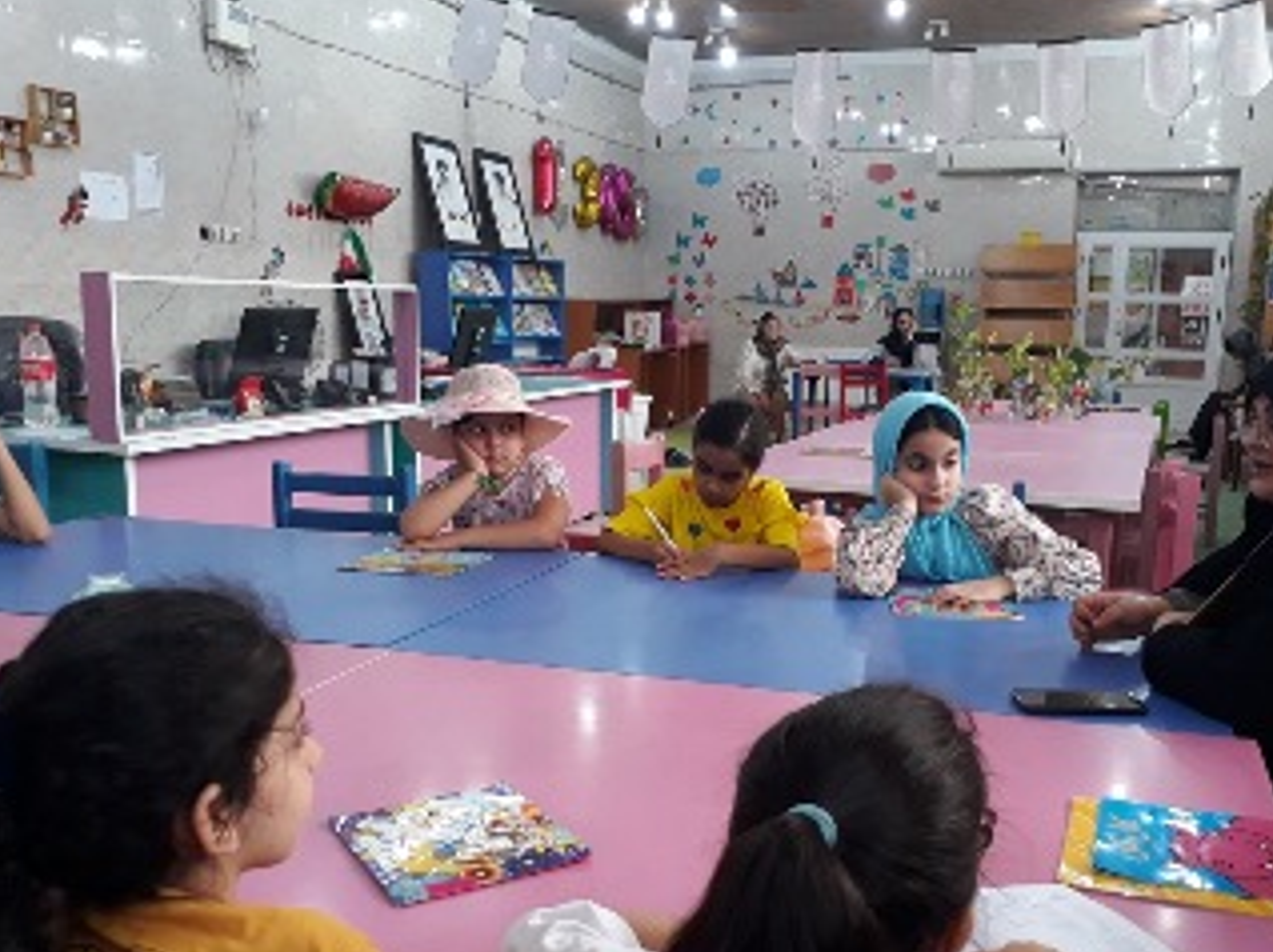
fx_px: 1249
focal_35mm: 34
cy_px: 548
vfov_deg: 41.6
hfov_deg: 53.7
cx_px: 753
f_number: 1.9
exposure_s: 1/33
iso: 80
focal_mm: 3.6
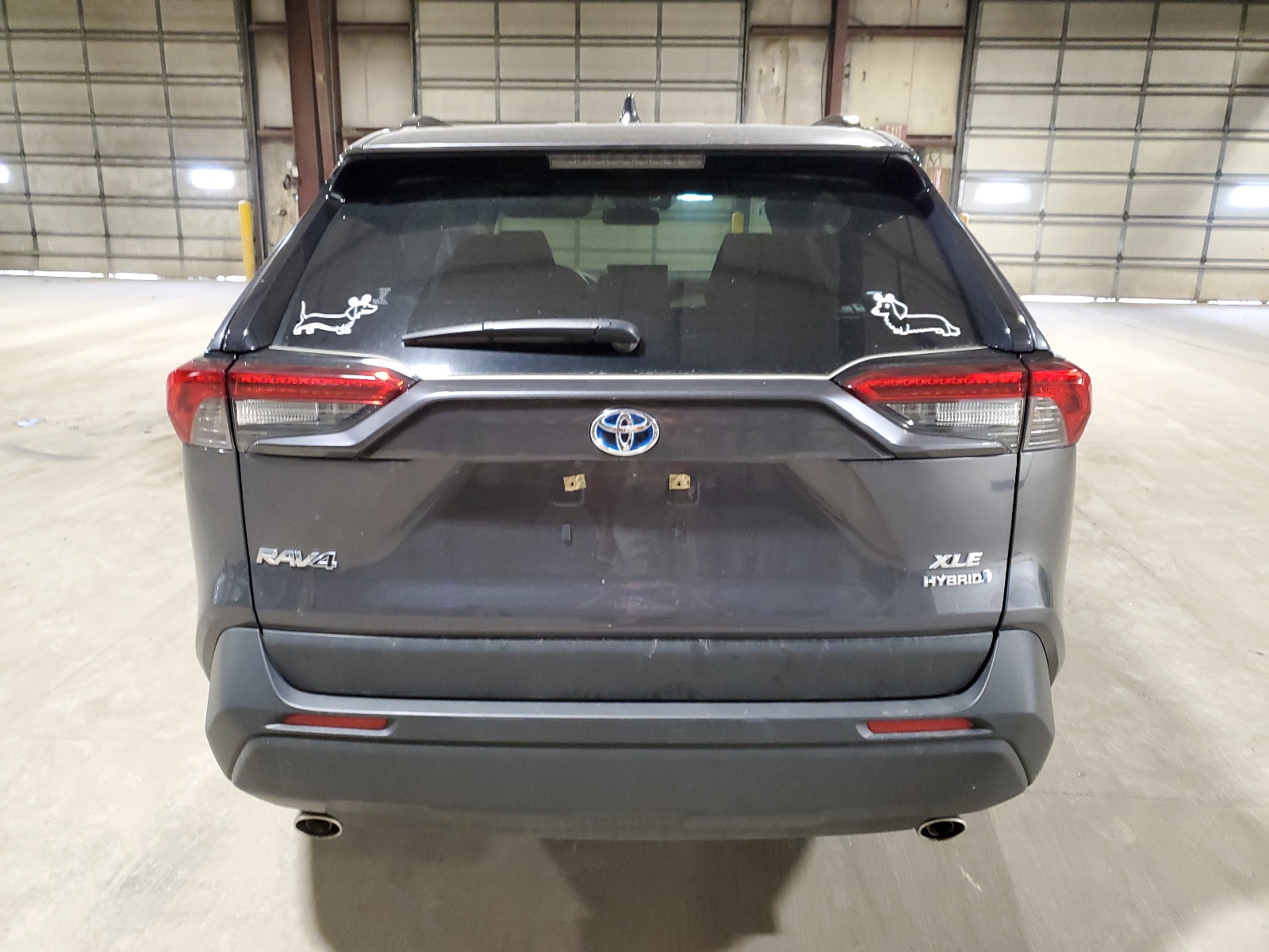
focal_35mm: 26
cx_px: 634
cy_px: 476
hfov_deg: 67.3
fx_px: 953
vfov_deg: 53.1
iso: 331
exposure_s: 1/30
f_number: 1.5
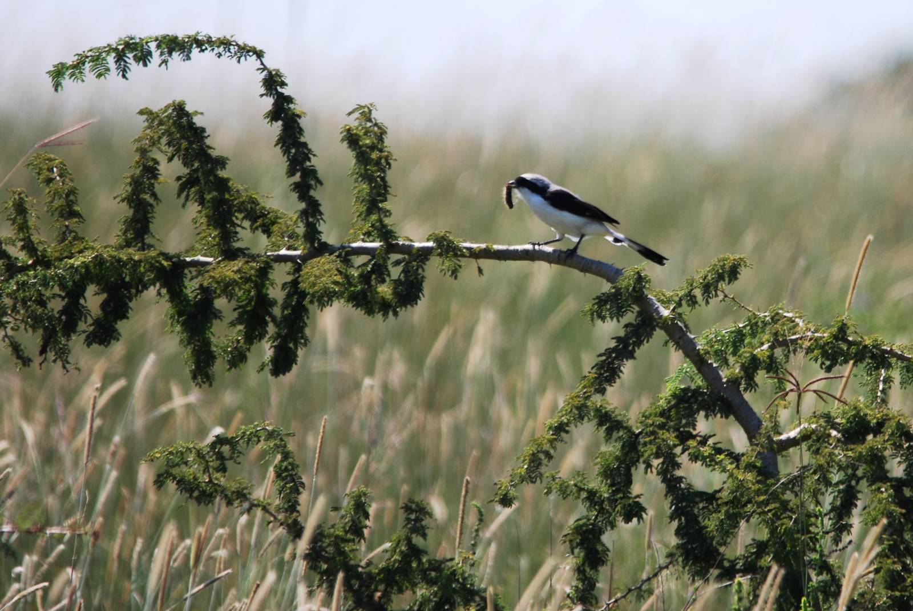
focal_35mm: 750
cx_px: 456
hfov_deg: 2.7
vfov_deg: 1.8
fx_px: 19043
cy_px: 306
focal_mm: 500
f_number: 6.3
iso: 200
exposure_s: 1/500
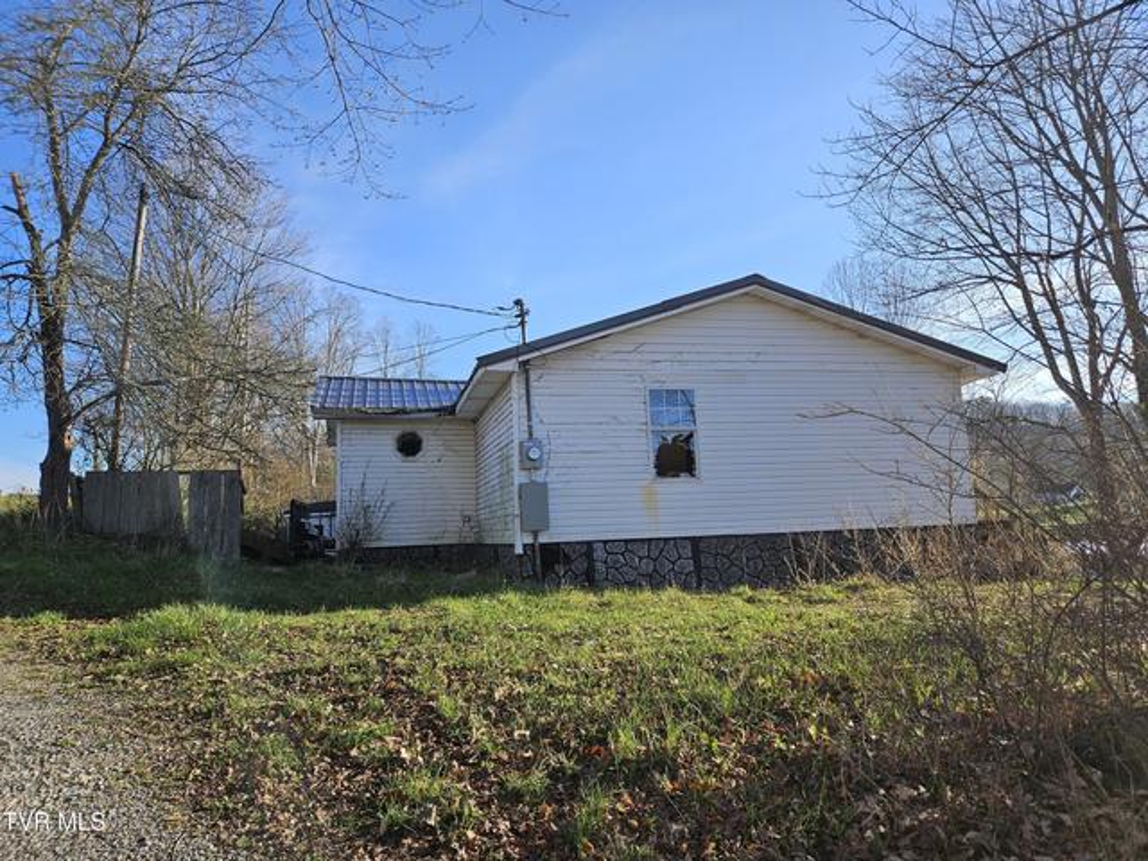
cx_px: 574
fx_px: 763
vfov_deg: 58.9
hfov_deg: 73.9
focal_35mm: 23
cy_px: 430
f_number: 1.8
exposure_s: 1/994
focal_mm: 5.4
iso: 25
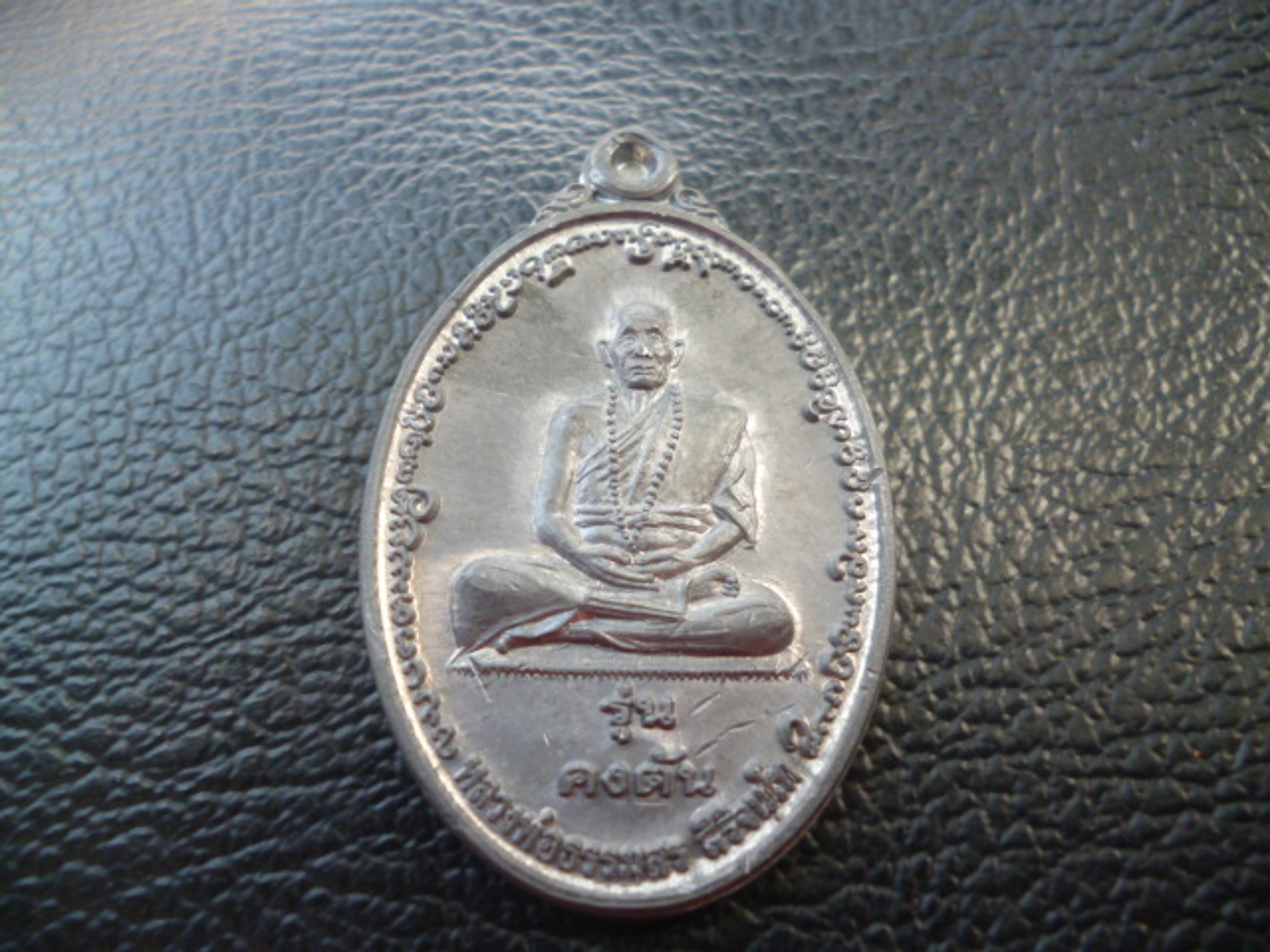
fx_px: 1027
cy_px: 476
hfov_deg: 63.4
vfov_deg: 49.7
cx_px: 635
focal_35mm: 28
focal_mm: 5
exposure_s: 1/60
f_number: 3.1
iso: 160
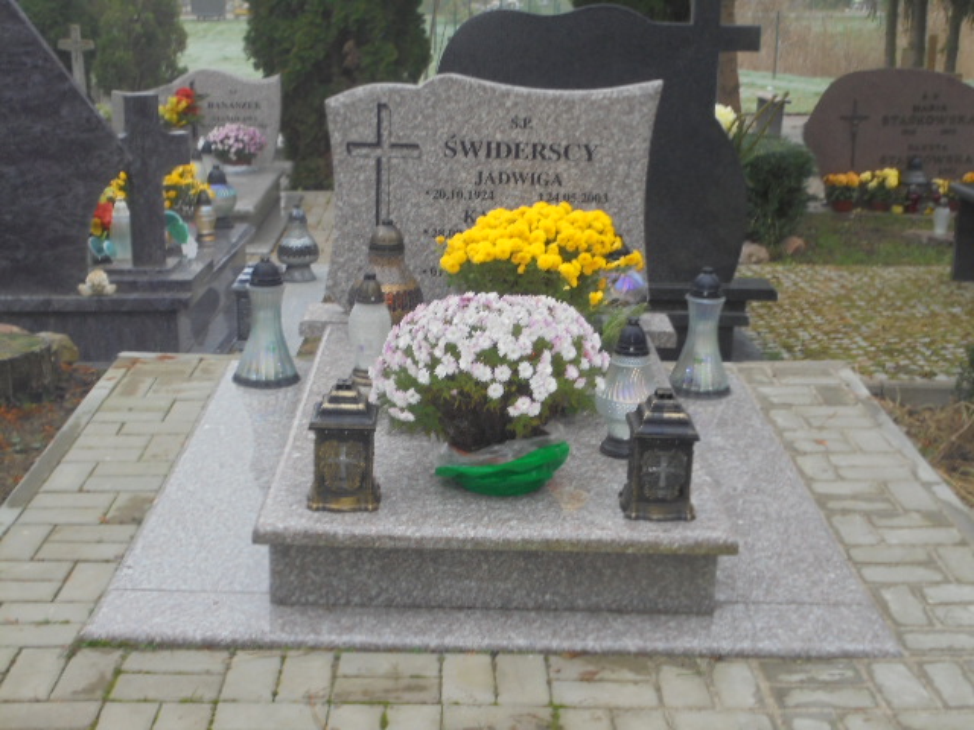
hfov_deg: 38.9
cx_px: 487
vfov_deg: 29.7
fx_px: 1379
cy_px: 365
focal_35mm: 49
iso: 160
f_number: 4.8
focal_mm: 8.9
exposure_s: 1/30
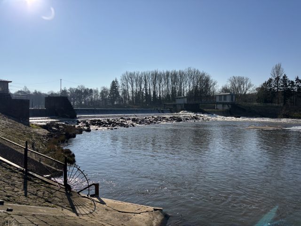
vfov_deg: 53.1
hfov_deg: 67.3
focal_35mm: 26
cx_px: 150
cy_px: 113
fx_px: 226
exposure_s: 1/7194
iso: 50
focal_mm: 5.96
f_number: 1.6
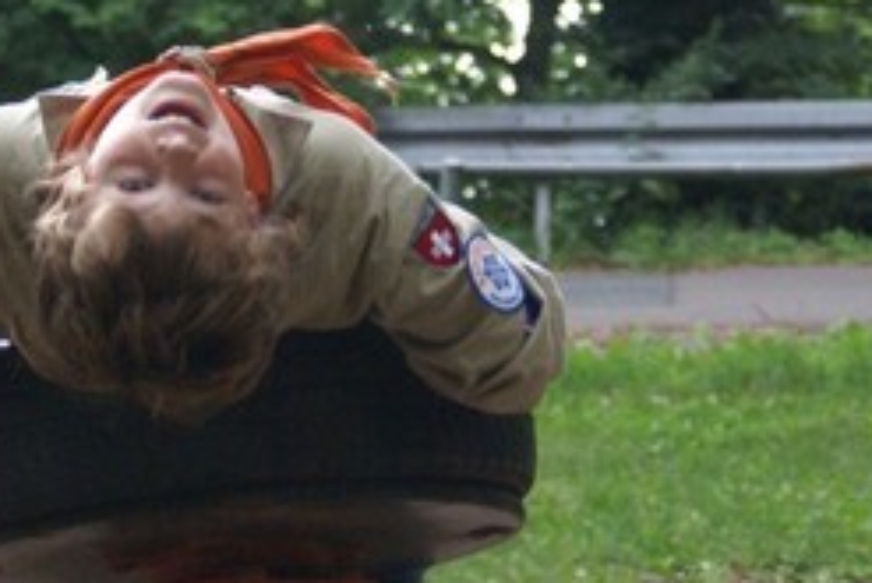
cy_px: 269
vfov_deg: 5.1
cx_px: 233
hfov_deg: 7.6
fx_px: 6592
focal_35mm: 272
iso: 800
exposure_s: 1/125
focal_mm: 70
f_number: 5.6
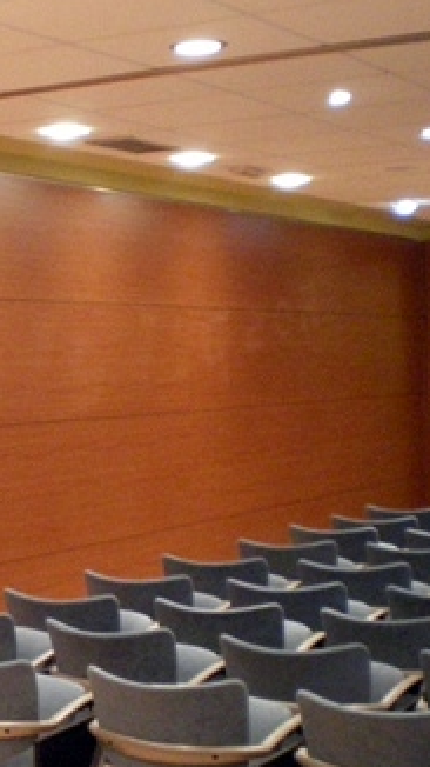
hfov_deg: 15.1
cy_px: 412
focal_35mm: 77
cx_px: -99
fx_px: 1563
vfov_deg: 27.5
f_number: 3.1
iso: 800
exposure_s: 1/30
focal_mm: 6.3
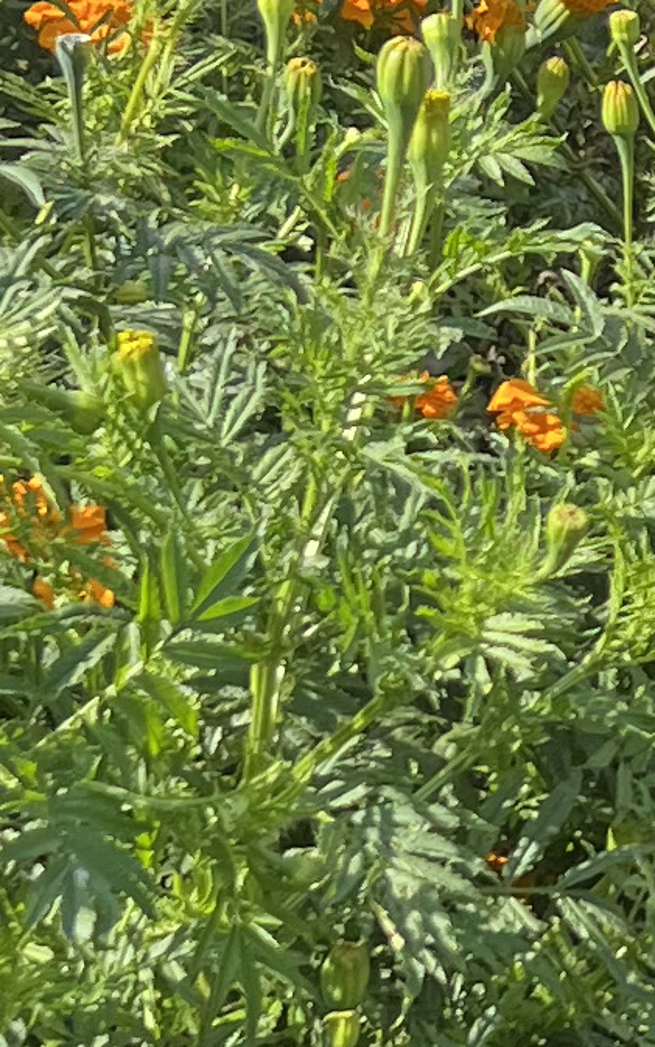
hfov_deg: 7.7
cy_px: 422
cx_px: 1245
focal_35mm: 165
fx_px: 4710
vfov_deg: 12.7
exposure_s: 1/1019
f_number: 1.5
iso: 50
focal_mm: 5.7
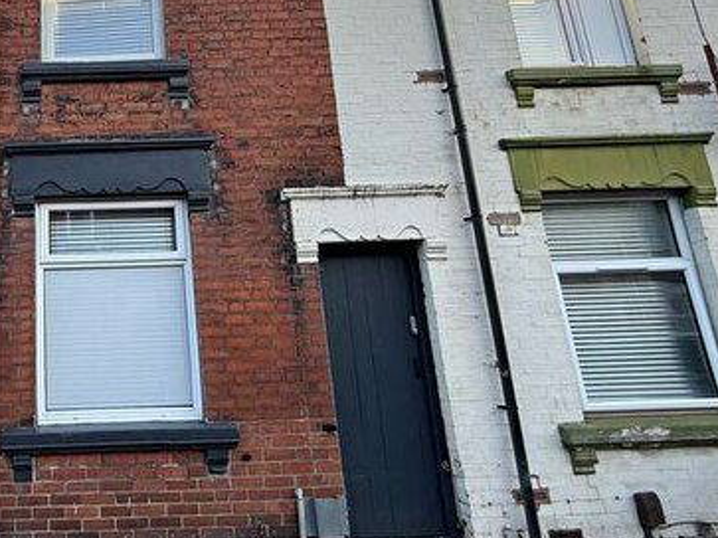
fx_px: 560
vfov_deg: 50.8
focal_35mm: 27
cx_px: 101
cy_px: 203
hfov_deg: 58.0
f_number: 2.2
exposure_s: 1/241
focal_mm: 2.22
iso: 64
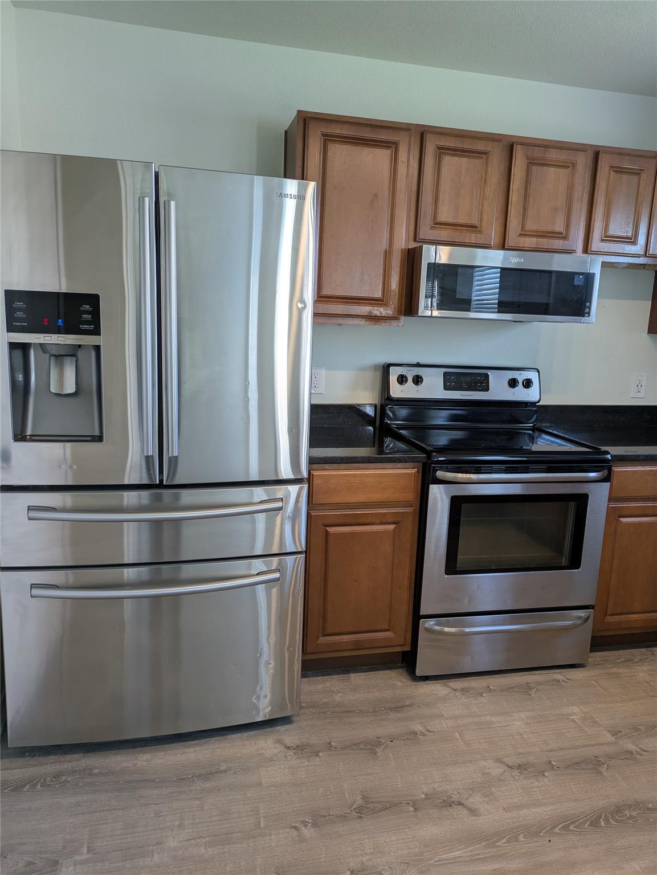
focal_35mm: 25
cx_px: 328
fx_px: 632
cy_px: 438
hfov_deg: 54.9
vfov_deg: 69.4
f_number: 1.89
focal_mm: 5.43
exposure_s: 1/60
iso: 145
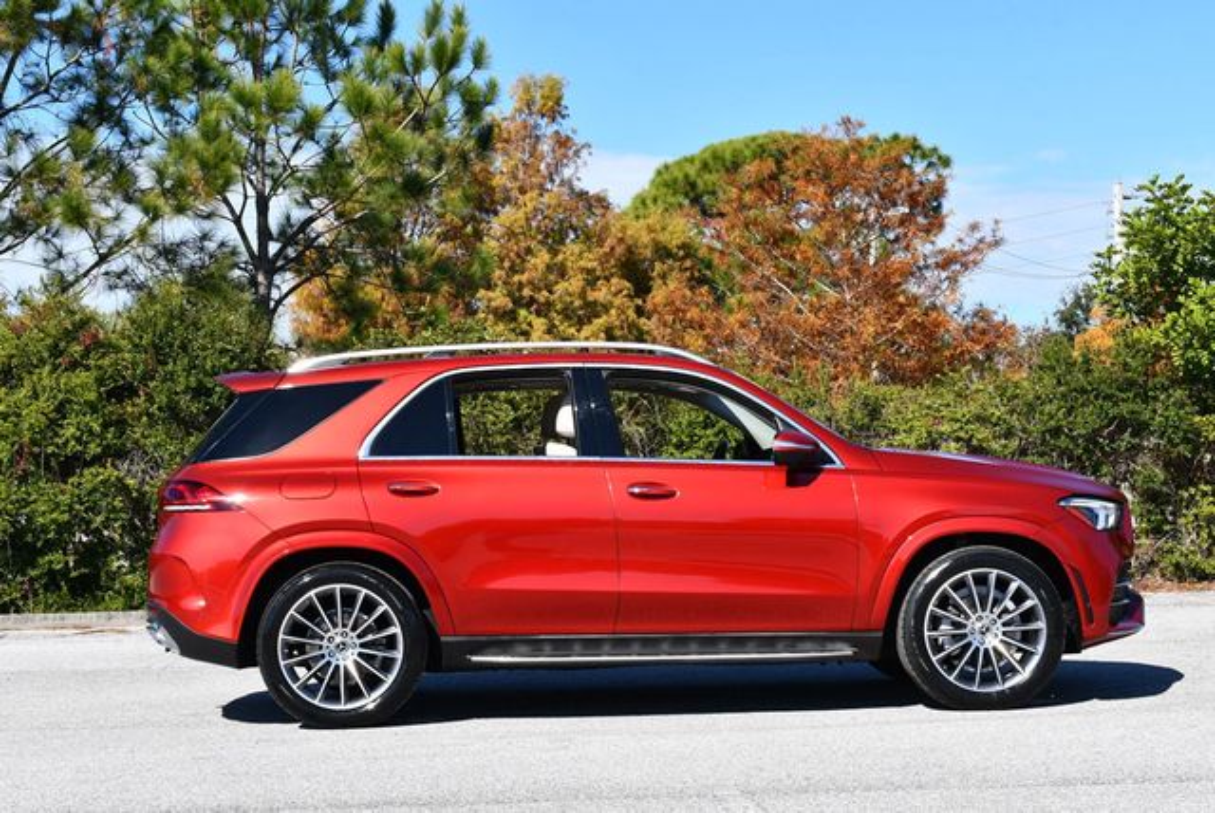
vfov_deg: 20.1
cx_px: 608
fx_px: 2297
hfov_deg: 29.6
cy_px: 406
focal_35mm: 68
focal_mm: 34
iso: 100
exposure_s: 1/250
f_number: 8
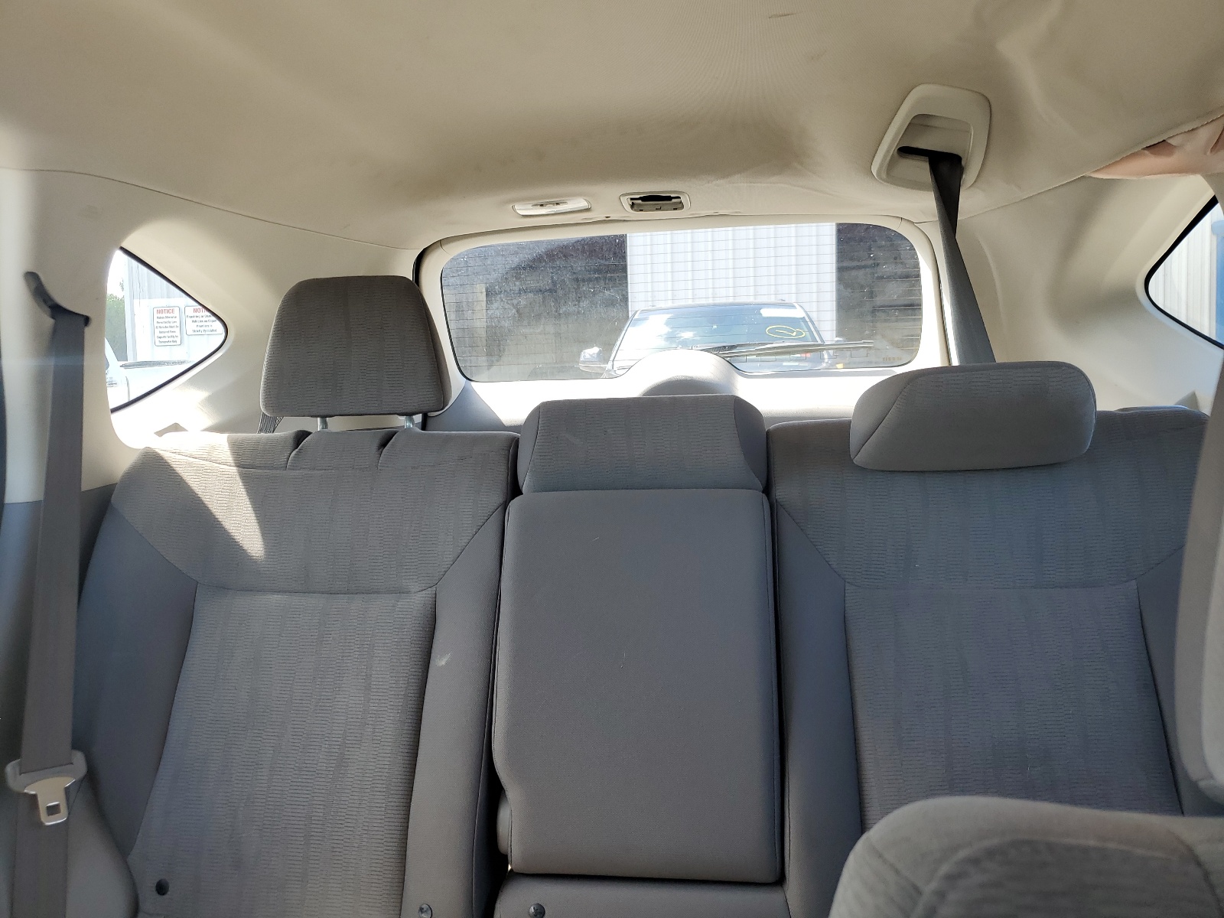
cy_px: 459
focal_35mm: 26
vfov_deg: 53.1
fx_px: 919
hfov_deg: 67.3
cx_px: 612
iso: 50
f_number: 1.5
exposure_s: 1/303
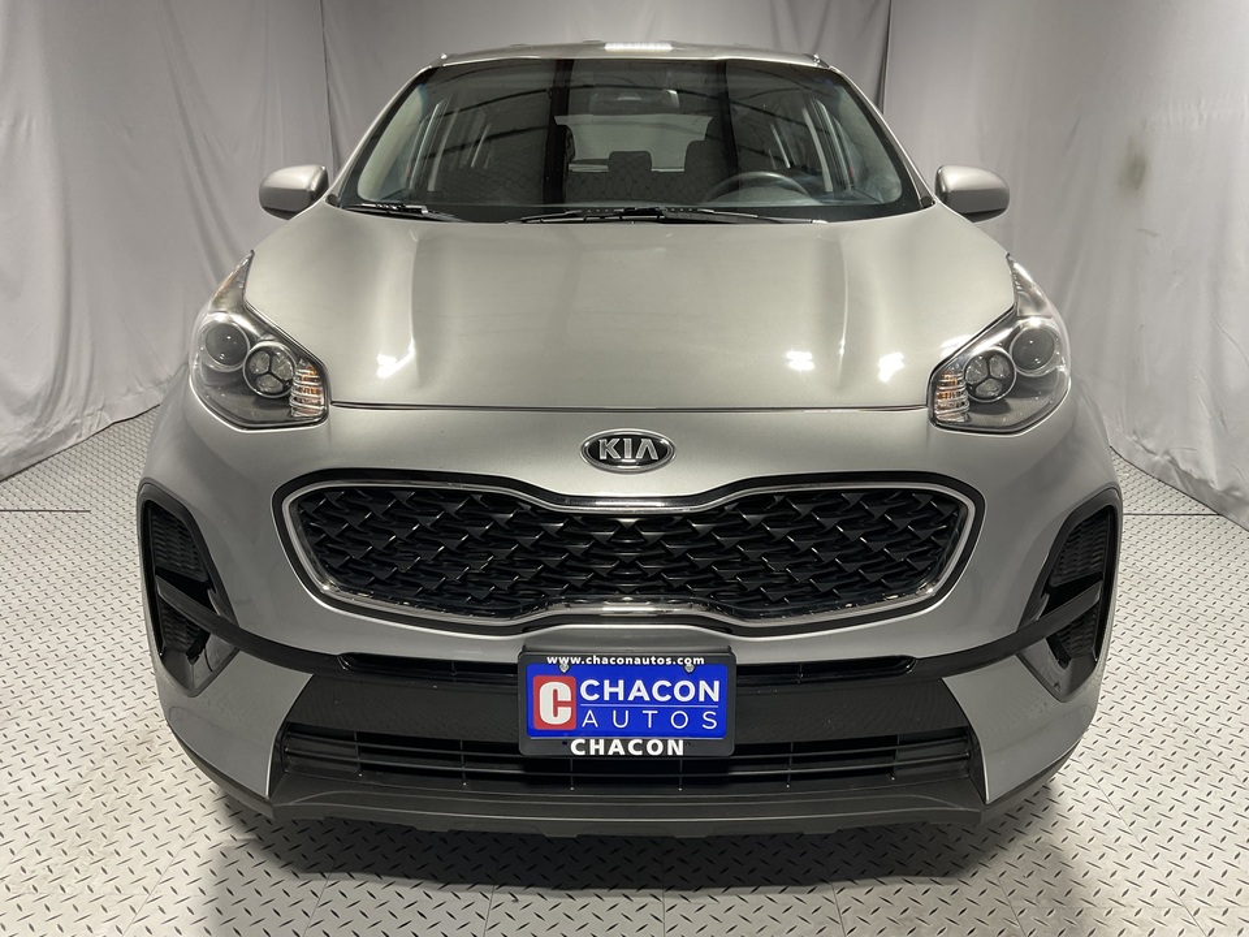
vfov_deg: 48.2
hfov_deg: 61.7
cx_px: 624
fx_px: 1046
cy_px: 468
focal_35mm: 29
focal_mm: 3
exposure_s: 1/50
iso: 40
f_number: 1.8
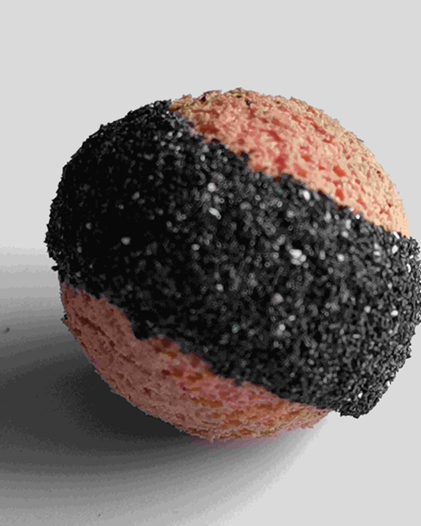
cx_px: 210
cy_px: 256
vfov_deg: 15.4
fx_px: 1947
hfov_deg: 12.3
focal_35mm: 125
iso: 80
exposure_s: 1/100
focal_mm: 6.67
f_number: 1.9
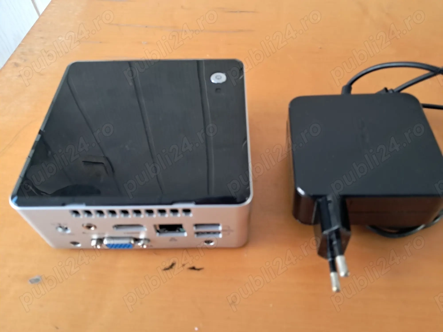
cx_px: 222
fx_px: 346
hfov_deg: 65.3
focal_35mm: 27
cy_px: 166
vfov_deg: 51.4
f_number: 1.8
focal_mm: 4
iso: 500
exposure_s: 1/33
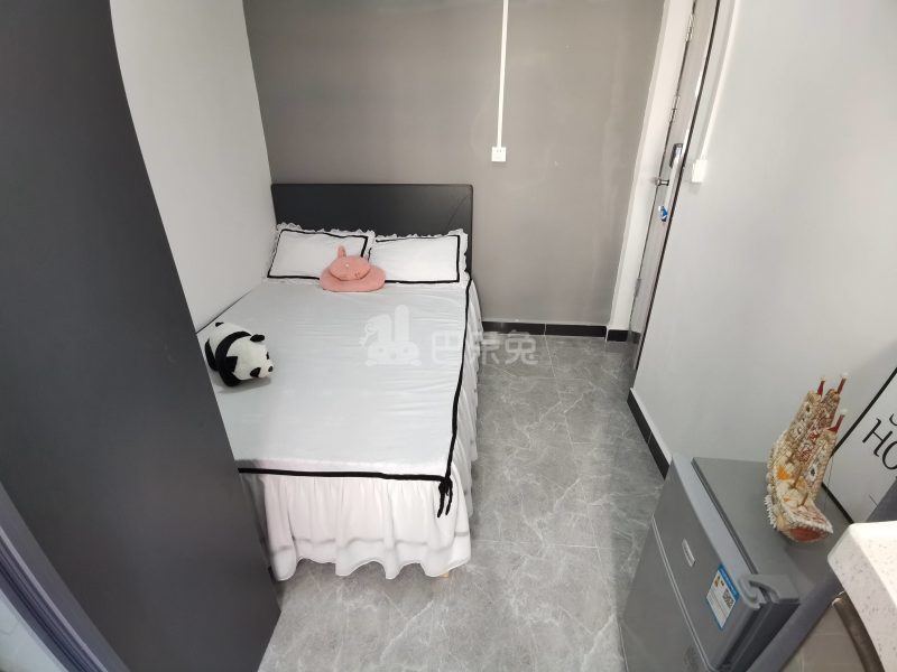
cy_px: 336
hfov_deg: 91.0
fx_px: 441
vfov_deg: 74.7
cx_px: 448
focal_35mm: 17
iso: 250
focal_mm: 2.26
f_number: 2.2
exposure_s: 1/33.3
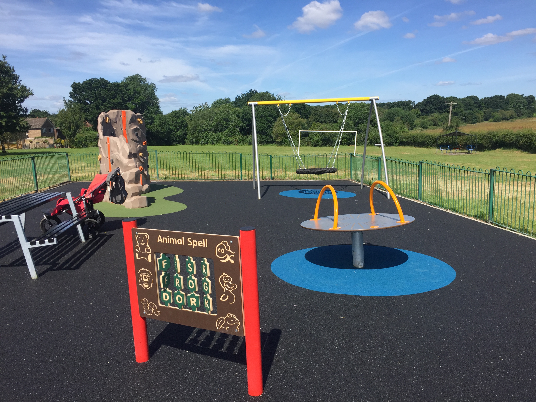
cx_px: 268
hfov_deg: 61.7
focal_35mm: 29
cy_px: 201
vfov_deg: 48.2
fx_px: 449
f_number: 2.2
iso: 32
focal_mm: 4.15
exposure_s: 1/1980
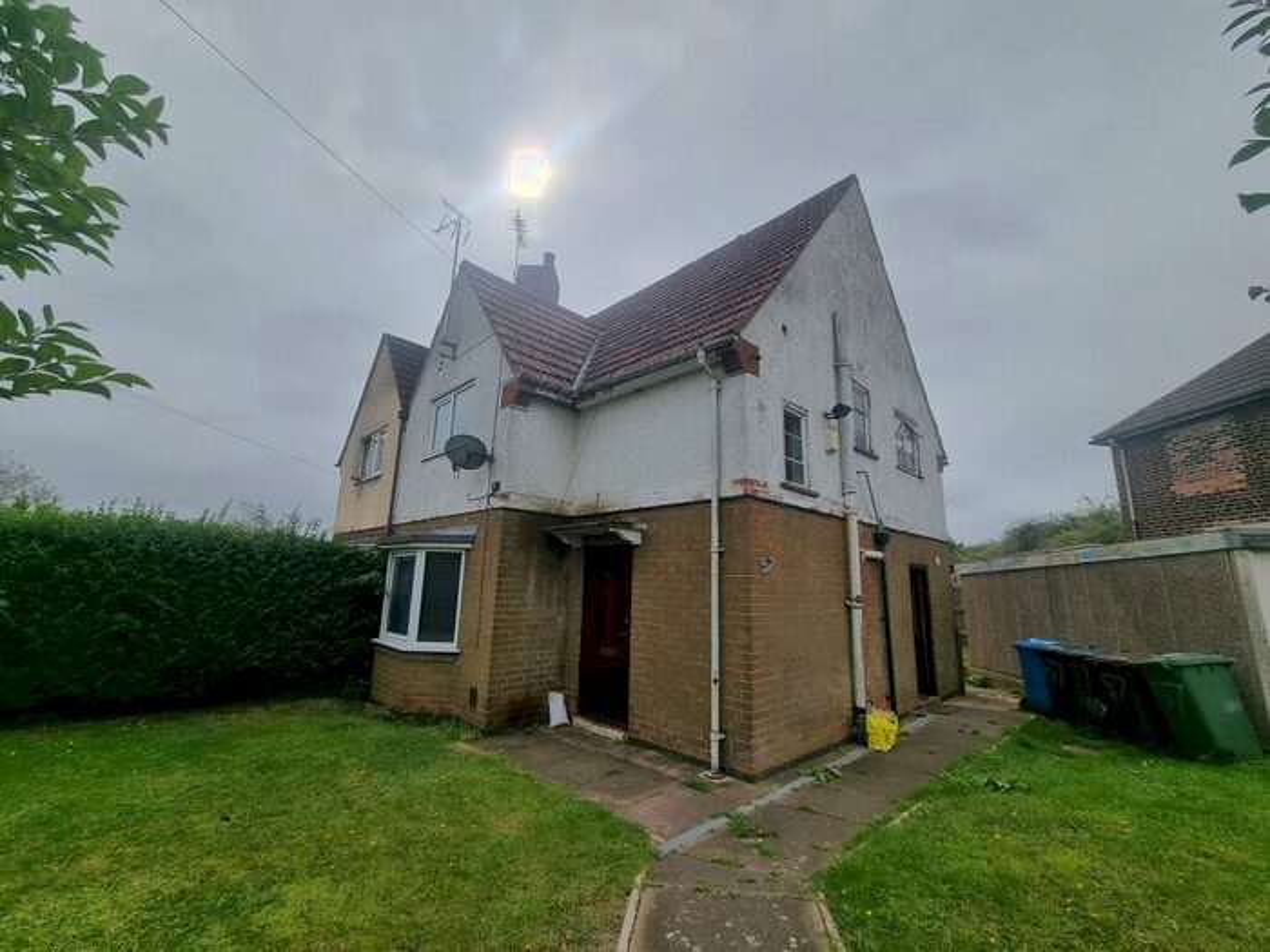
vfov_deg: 89.9
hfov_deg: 106.2
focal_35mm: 13
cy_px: 476
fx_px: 477
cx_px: 635
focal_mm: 2.2
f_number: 2.2
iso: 50
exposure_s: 1/3240
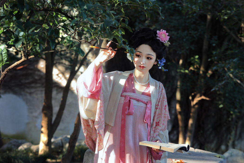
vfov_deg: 16.1
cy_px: 82
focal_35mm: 85
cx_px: 122
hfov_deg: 23.9
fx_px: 576
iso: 250
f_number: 4
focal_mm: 85
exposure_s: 1/100
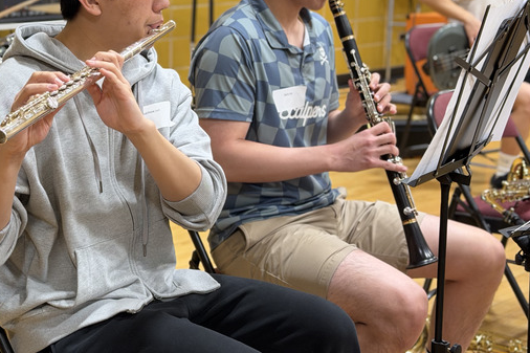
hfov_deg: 25.4
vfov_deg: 17.3
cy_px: 148
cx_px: 146
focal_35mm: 79
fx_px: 1163
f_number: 1.78
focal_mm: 6.76
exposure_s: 1/60
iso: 200
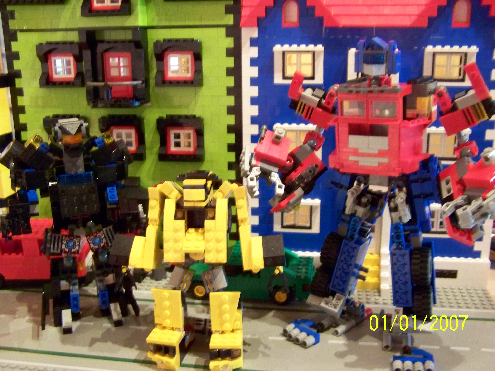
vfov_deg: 37.7
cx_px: 248
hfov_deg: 49.0
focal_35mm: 38
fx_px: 543
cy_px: 186
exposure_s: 1/5
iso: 400
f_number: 2.8
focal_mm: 6.3
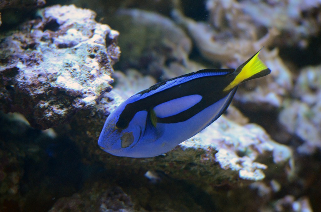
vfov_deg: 4.6
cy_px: 106
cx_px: 160
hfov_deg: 6.9
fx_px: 2669
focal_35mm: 300
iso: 2000
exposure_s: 1/160
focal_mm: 200
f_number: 5
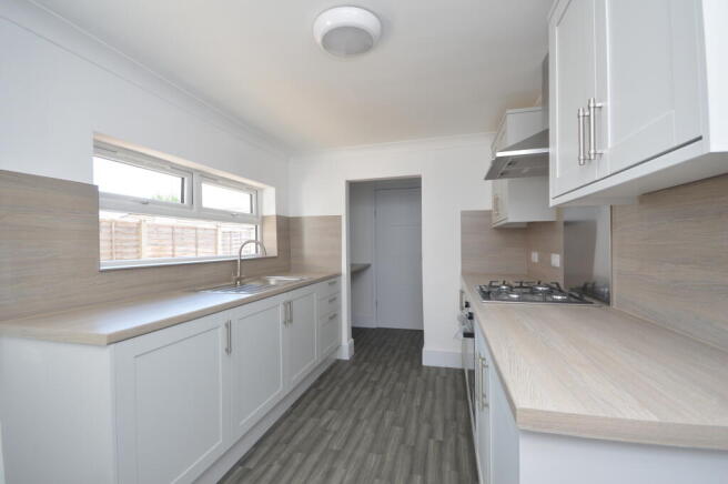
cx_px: 364
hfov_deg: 100.4
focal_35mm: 15
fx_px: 303
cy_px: 242
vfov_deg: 77.2
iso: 400
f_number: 5.6
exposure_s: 1/125
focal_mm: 10
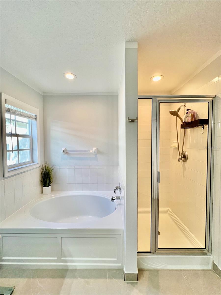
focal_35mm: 13
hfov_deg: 89.9
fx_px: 111
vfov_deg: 106.2
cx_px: 110
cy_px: 148
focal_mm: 1.57
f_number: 1.8
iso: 160
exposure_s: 1/120
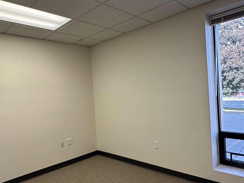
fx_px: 190
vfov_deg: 51.3
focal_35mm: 27
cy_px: 98
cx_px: 130
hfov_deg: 65.3
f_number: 2.2
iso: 125
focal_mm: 2.22
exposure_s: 1/151
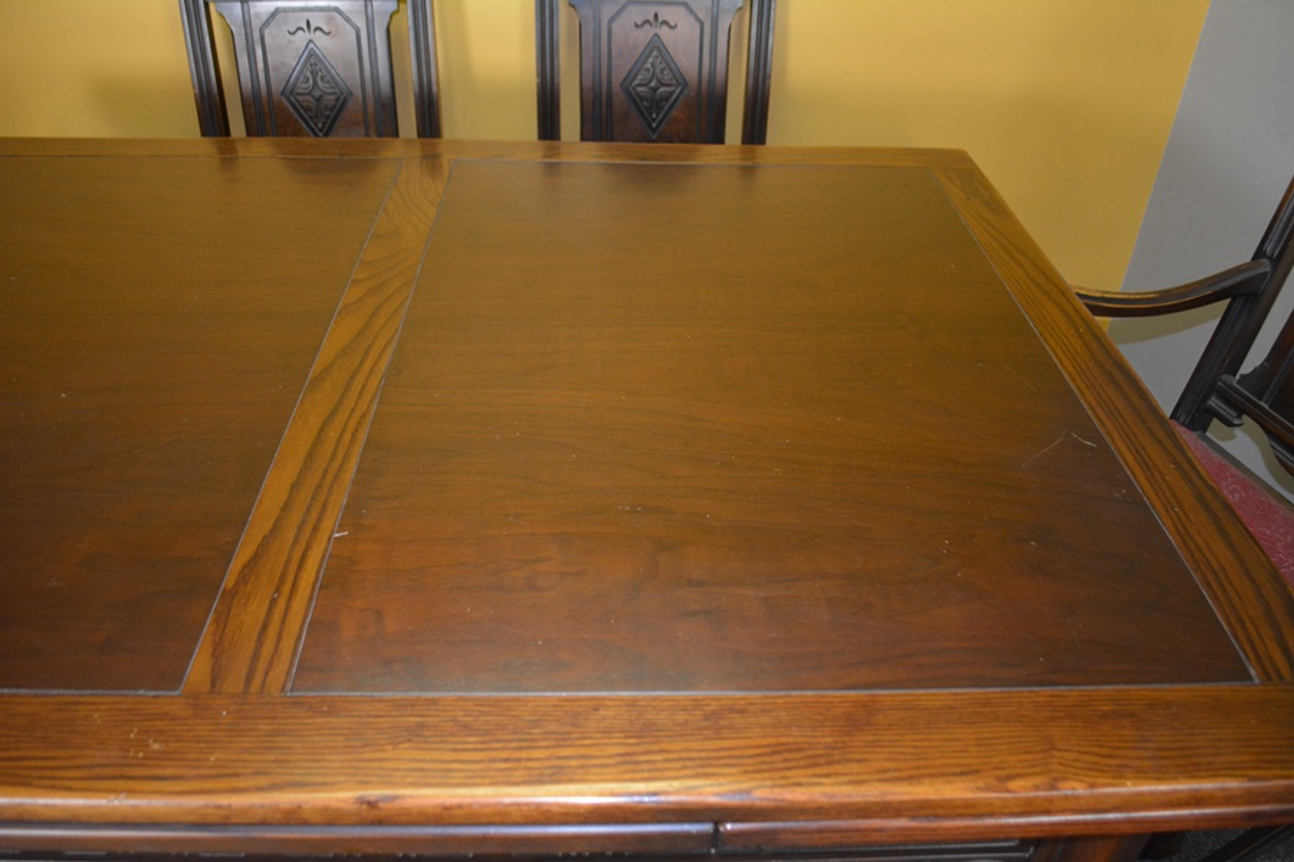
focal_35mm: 27
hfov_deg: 67.4
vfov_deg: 47.9
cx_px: 647
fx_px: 970
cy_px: 431
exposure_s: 1/60
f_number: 3.5
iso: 1600
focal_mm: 18
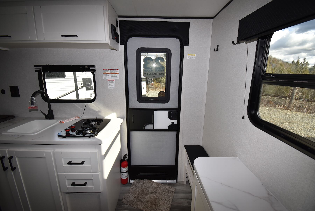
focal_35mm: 15
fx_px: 131
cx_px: 158
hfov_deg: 100.3
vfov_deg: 77.5
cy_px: 106
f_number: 5.6
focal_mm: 10
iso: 280
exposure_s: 1/125
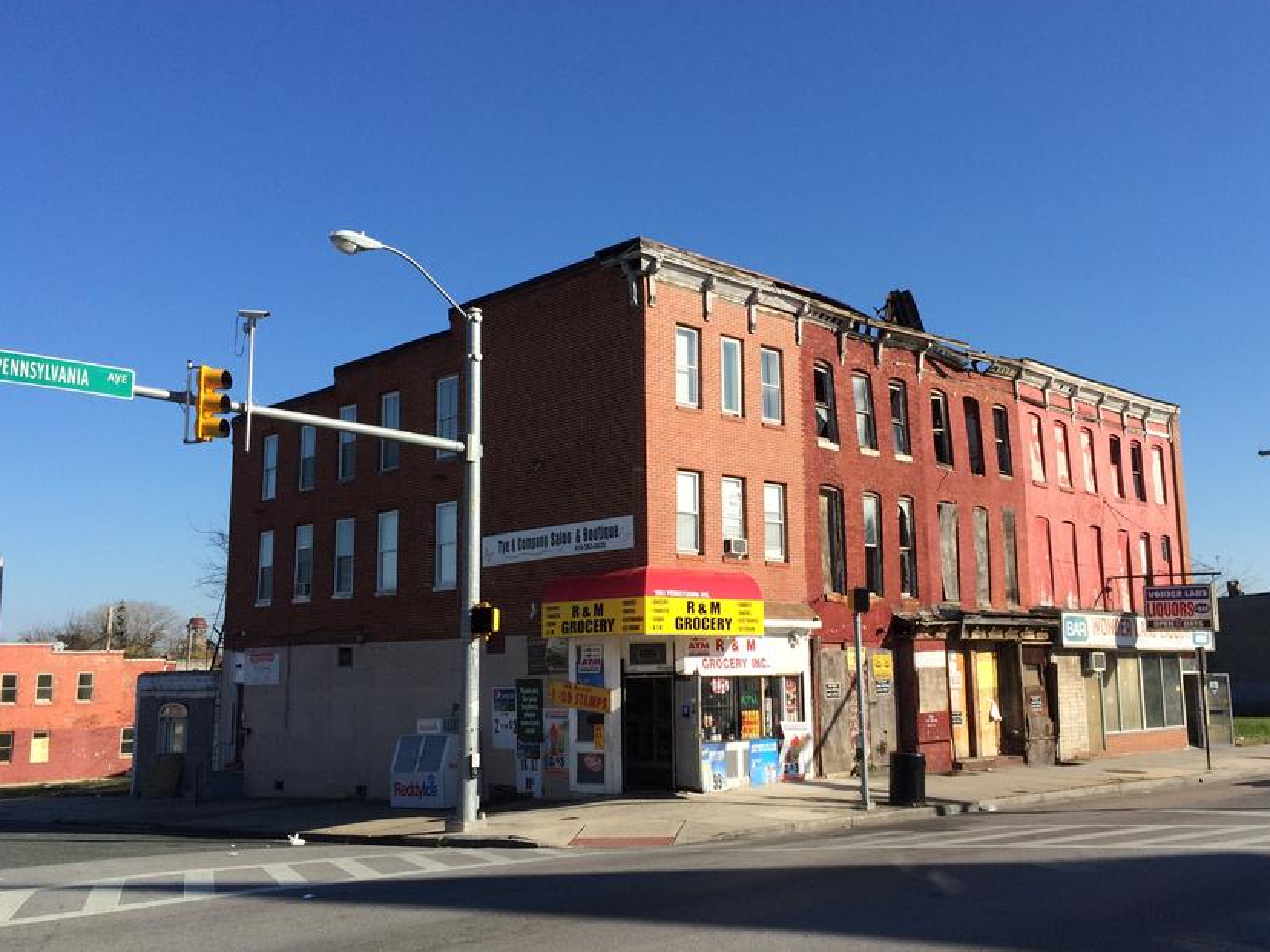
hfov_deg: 53.8
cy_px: 446
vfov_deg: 41.8
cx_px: 710
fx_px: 1247
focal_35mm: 34
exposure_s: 1/2283
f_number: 2.2
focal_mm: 4.15
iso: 32
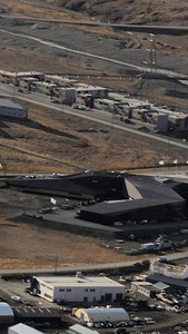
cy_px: -141
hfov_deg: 4.0
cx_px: -670
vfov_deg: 7.6
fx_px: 2470
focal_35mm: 279
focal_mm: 50
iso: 200
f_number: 8
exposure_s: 1/320
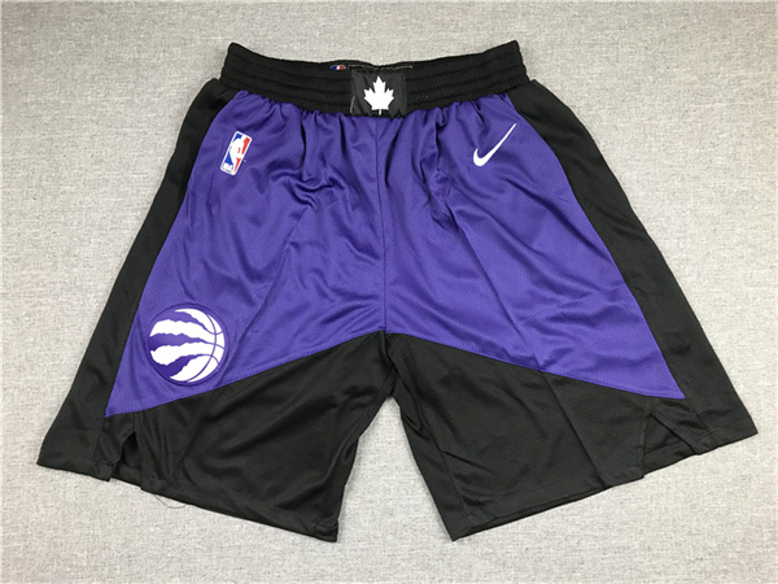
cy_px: 292
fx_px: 629
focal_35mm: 28
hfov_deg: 63.4
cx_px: 389
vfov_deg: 49.7
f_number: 1.8
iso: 40
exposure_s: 1/25
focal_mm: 3.99
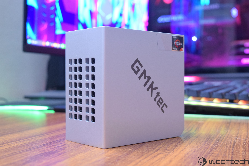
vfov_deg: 25.1
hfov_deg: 36.9
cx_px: 124
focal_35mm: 54
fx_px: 373
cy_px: 83
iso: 1600
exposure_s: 1/10
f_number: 7.1
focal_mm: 36
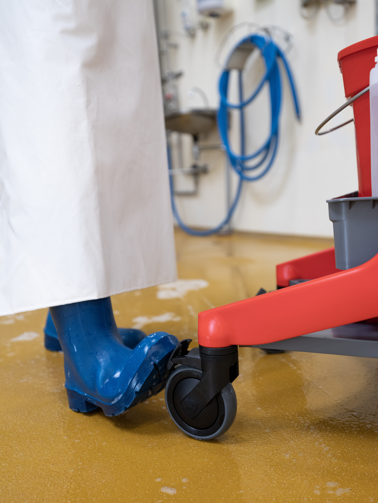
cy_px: 252
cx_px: 189
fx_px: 510
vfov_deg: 52.6
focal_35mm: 35
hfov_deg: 40.7
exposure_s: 1/125
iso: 1000
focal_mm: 44
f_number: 4
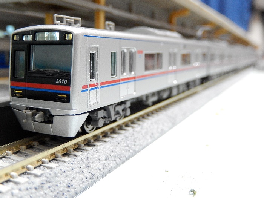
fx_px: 313
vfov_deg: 35.1
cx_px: 132
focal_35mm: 41
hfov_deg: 45.8
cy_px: 99
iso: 640
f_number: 4.2
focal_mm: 7.3
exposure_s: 1/8
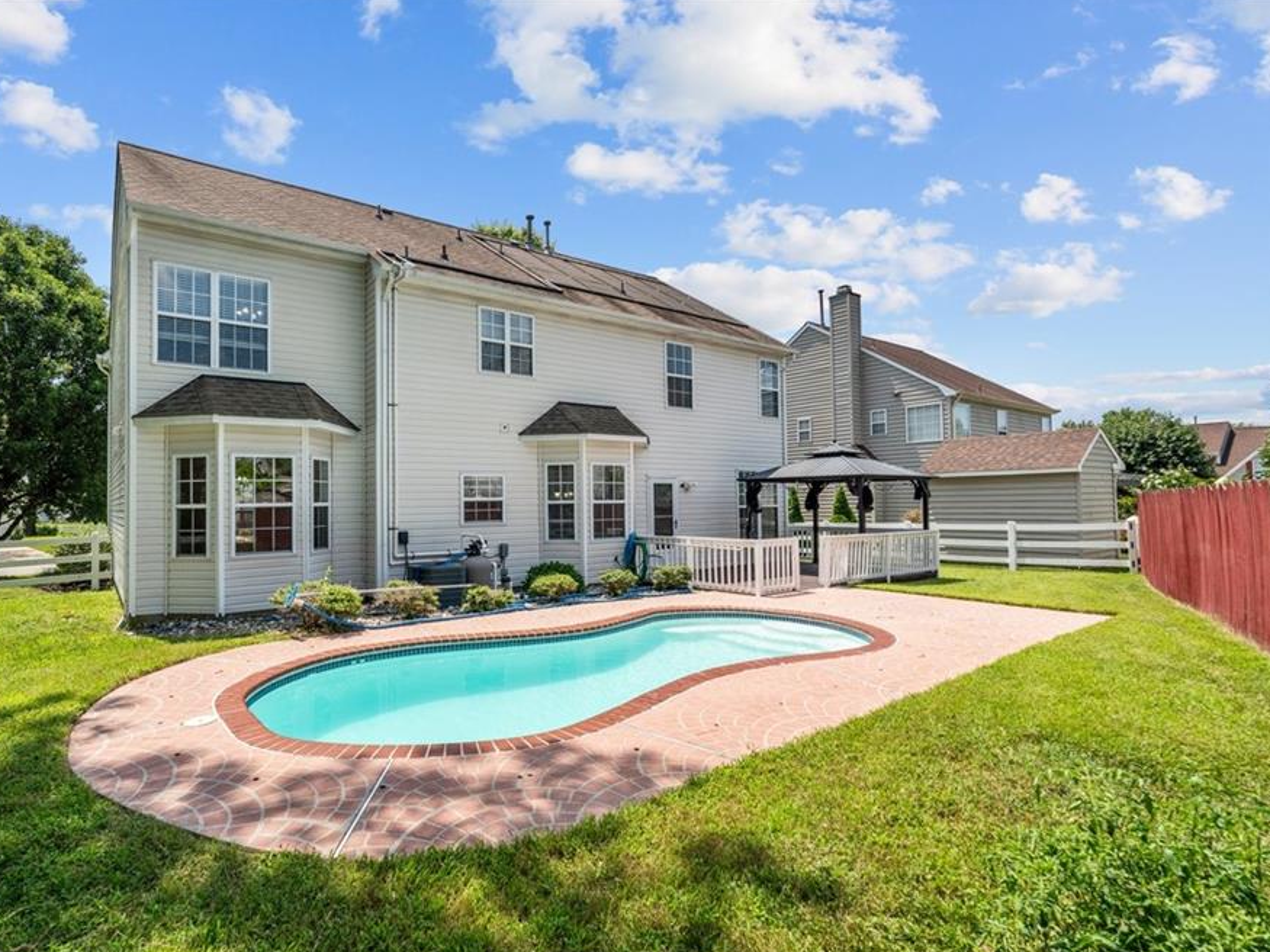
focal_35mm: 18
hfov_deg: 87.1
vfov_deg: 71.6
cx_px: 537
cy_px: 489
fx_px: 660
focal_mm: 16
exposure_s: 1/1250
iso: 400
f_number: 8
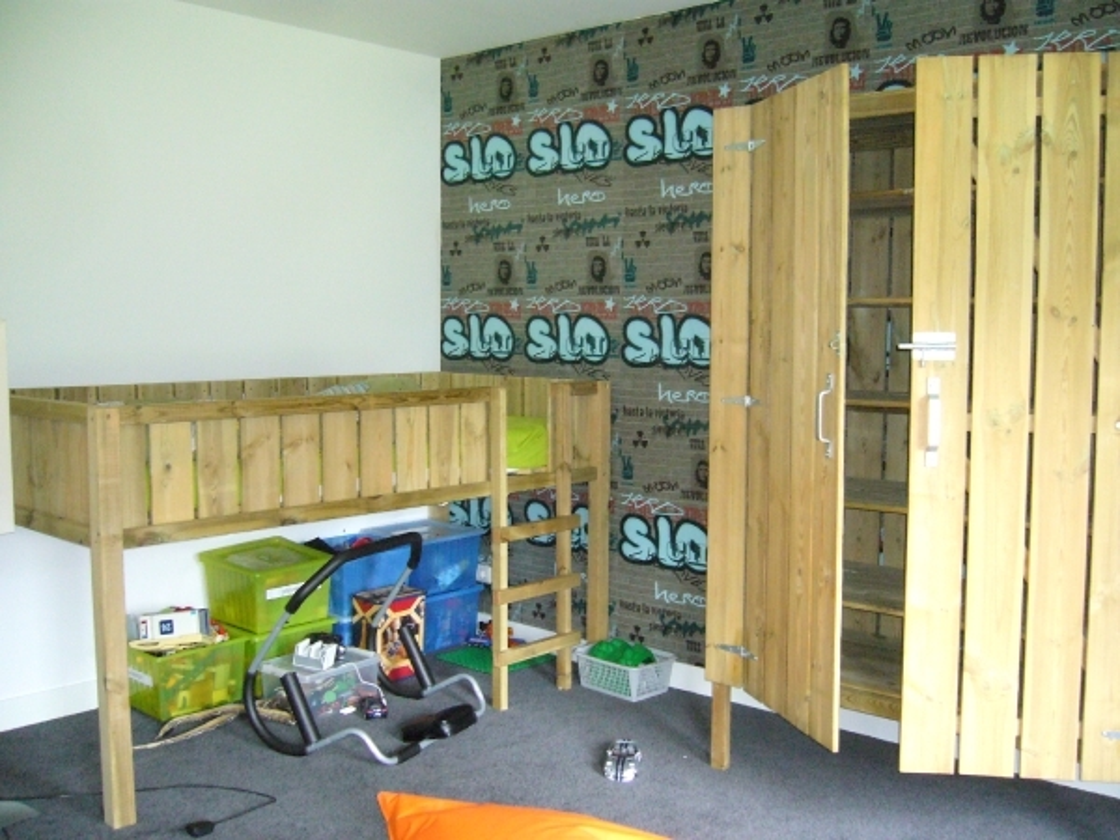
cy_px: 420
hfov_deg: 52.6
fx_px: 1132
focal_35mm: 35
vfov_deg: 40.7
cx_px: 560
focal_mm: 5.8
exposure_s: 1/30
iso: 400
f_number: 2.8
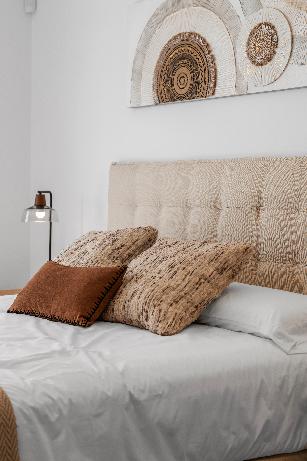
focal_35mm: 61
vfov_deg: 32.9
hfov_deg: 22.3
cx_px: 144
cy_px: 223
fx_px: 780
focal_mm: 55
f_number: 4.5
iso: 50
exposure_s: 1/60
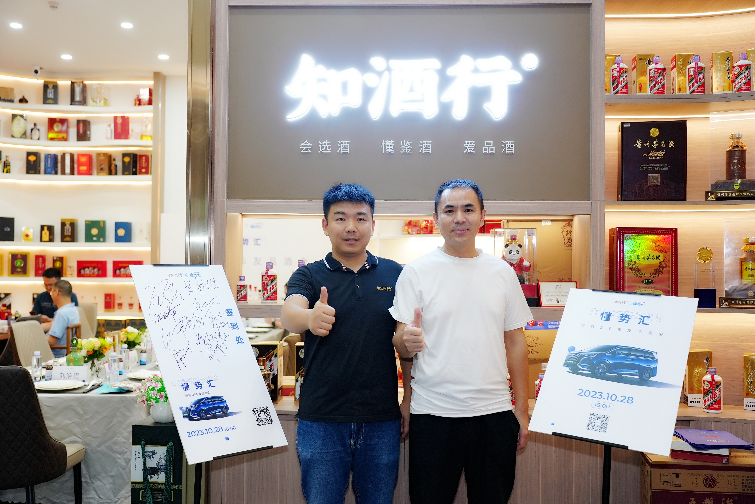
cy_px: 252
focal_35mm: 35
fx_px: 734
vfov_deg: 37.9
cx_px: 378
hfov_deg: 54.4
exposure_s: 1/100
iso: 800
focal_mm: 35
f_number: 3.2
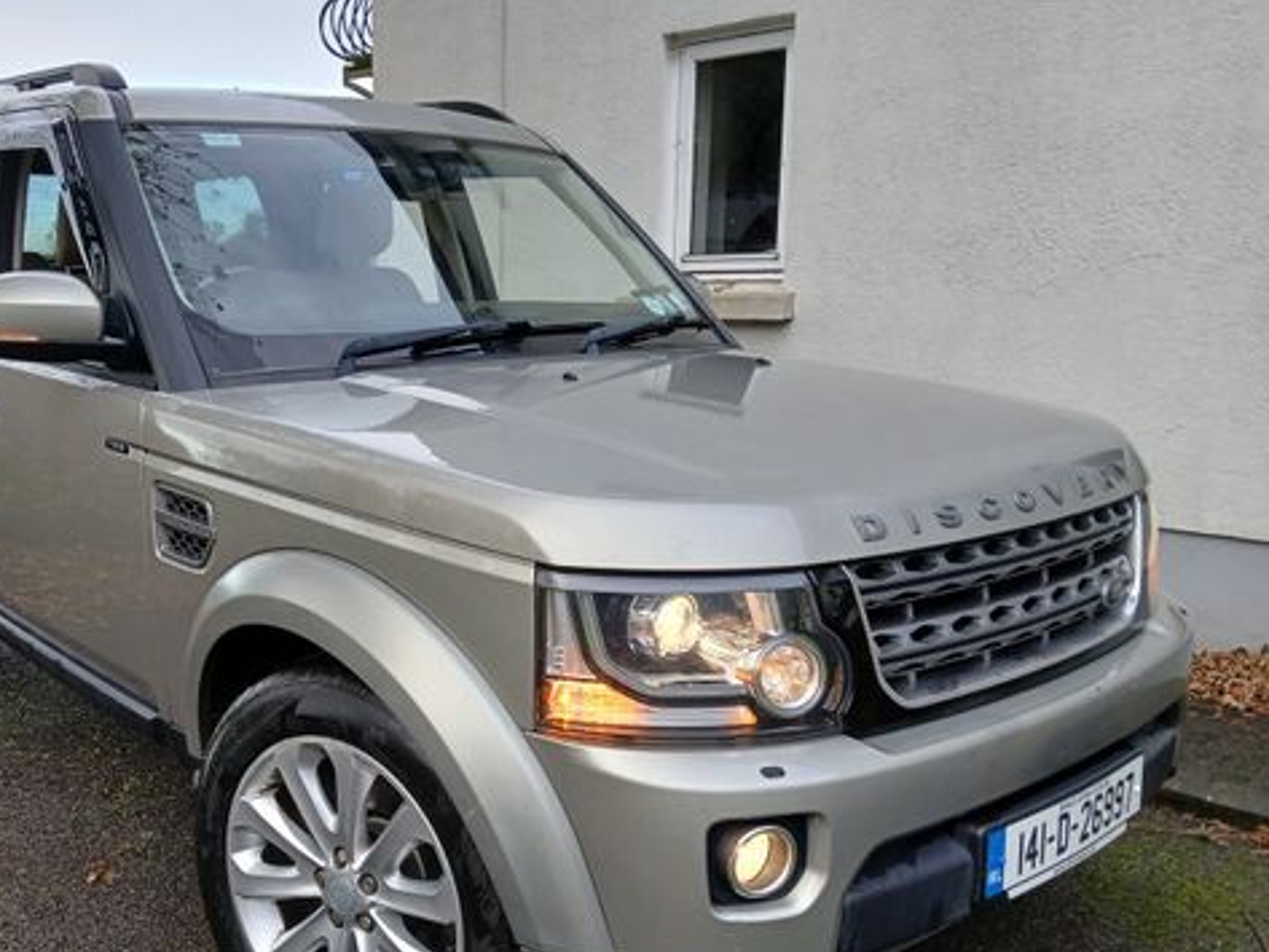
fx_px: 1210
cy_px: 598
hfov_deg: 54.8
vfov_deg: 42.6
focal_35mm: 33
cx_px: 488
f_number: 1.8
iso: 40
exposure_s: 1/100
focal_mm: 3.98
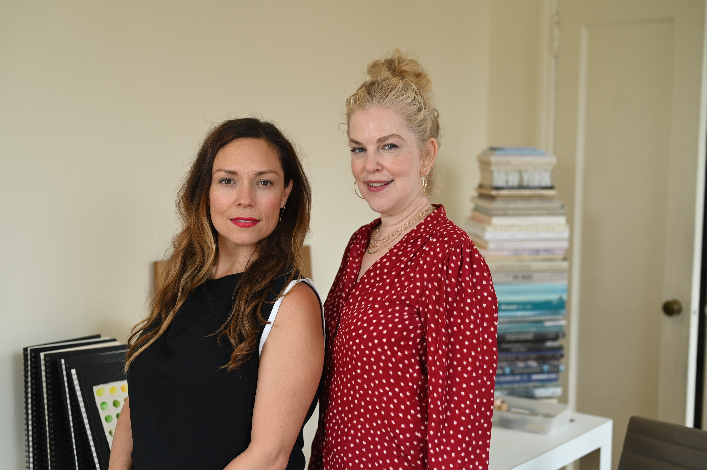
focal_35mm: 50
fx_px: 981
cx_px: 354
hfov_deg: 39.6
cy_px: 235
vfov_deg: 27.0
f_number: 2.8
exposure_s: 1/640
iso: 500
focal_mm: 50
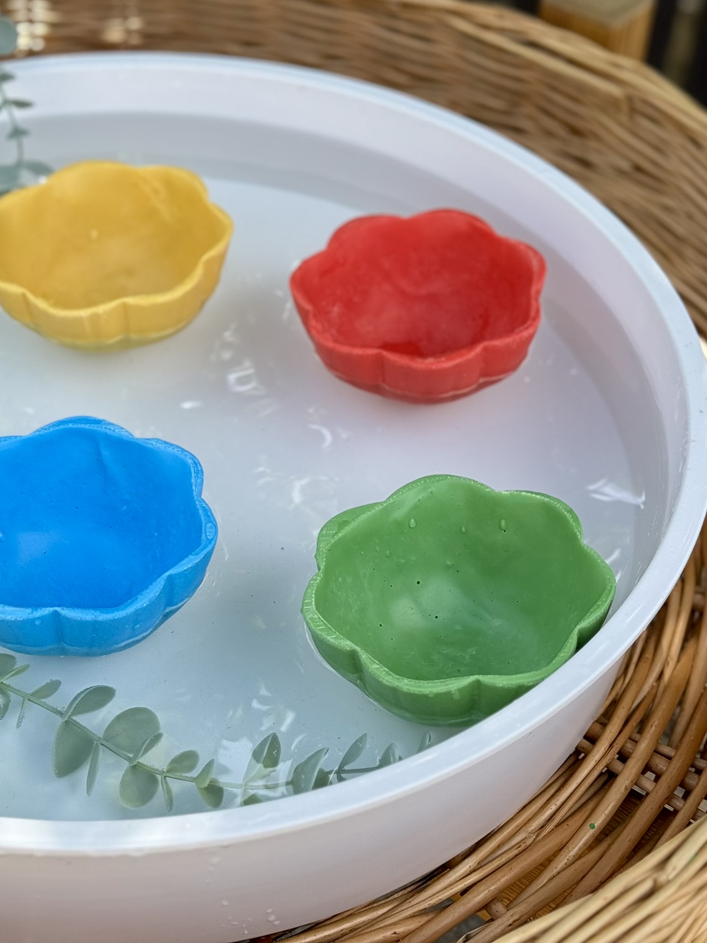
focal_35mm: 65
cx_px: 208
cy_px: 465
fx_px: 1770
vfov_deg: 29.8
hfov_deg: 22.4
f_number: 1.78
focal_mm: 6.76
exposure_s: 1/913
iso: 64
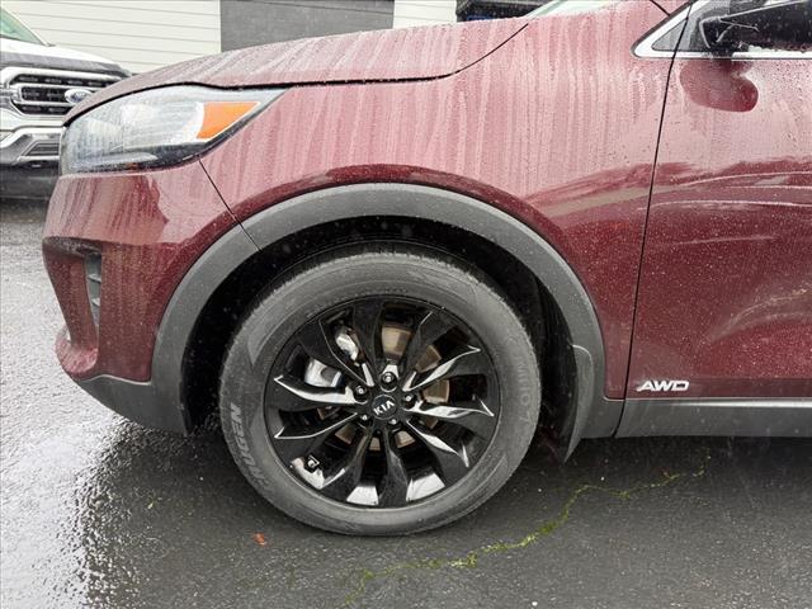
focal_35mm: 24
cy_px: 304
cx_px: 406
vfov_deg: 56.8
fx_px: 563
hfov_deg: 71.6
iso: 160
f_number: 1.78
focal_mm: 6.76
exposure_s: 1/145
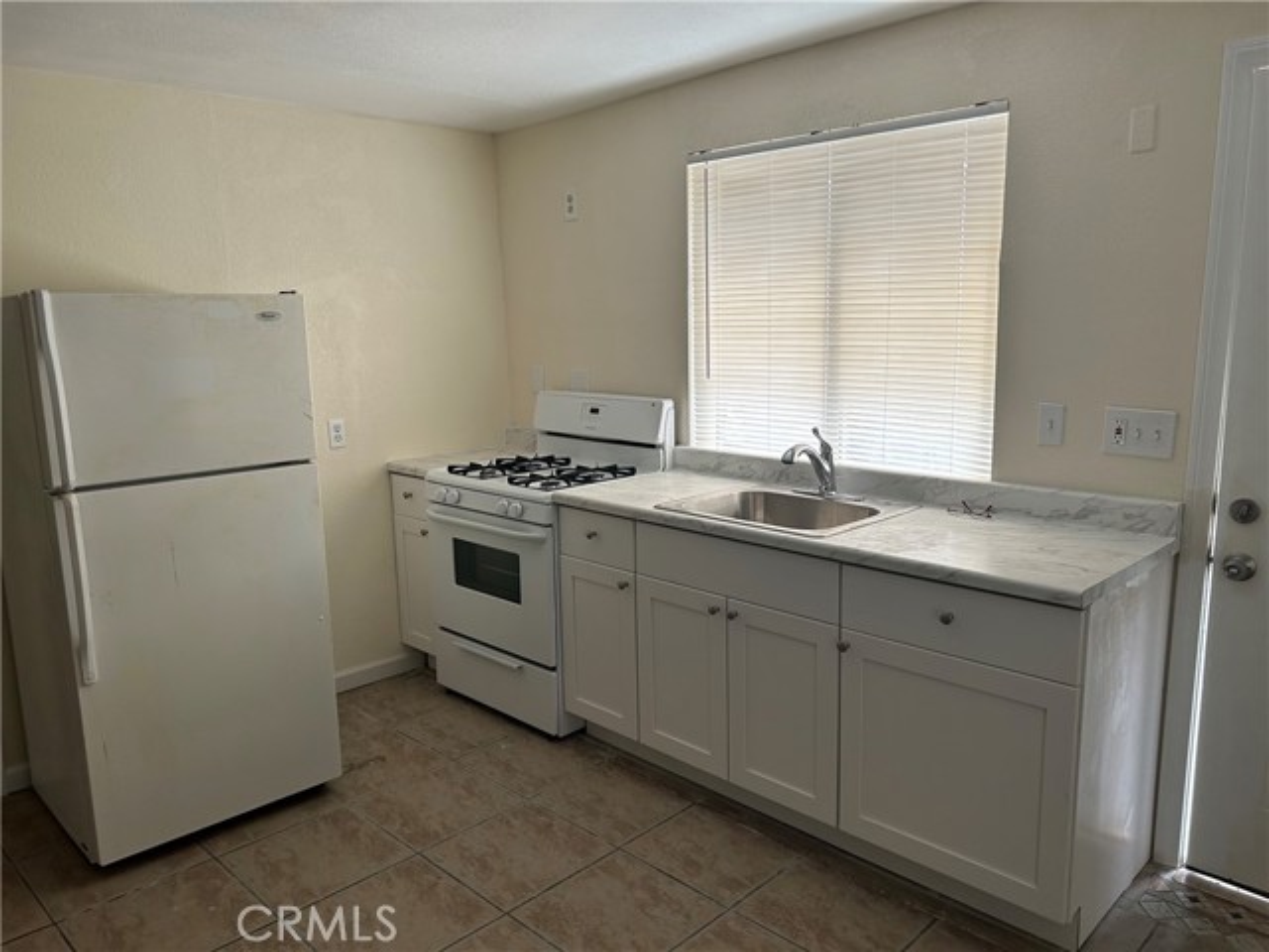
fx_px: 953
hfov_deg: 67.3
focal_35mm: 26
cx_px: 634
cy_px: 476
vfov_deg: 53.1
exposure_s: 1/139
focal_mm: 5.7
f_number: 1.5
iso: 64
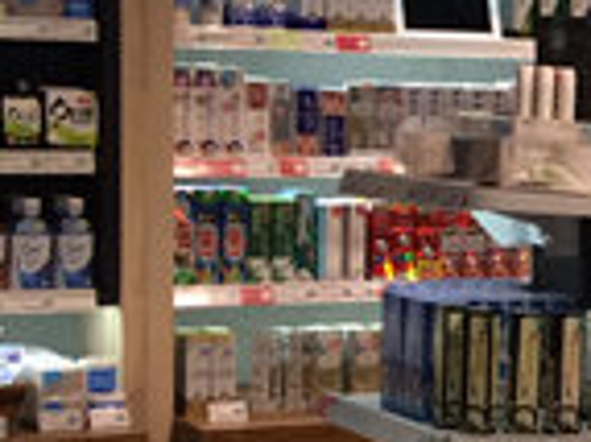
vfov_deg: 10.1
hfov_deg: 11.5
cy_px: 283
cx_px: 1339
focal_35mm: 147
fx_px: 2508
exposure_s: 1/30
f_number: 2.2
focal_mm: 4.12
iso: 50
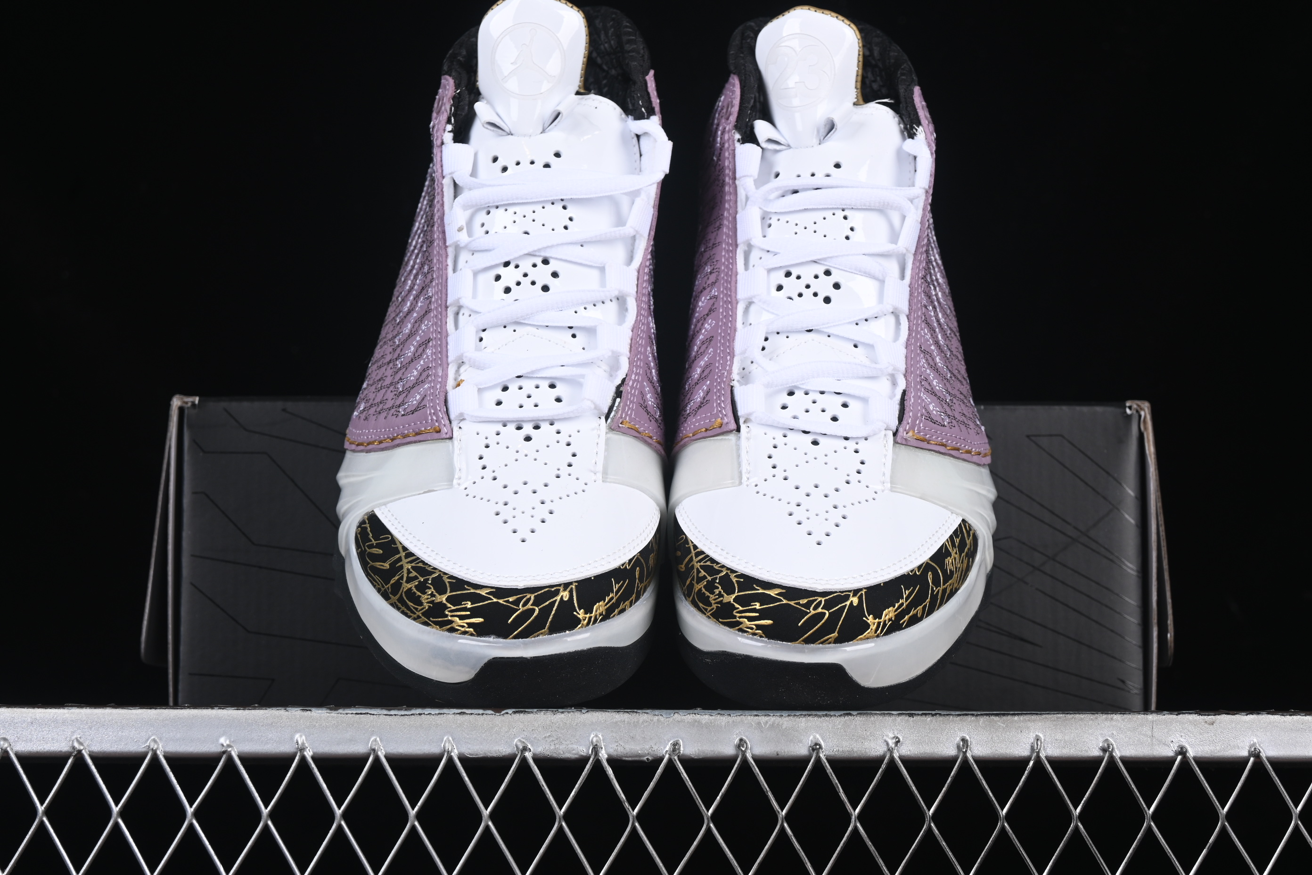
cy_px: 438
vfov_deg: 18.2
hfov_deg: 27.0
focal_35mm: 75
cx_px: 656
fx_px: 2733
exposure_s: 1/80
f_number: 8
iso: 160
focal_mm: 50
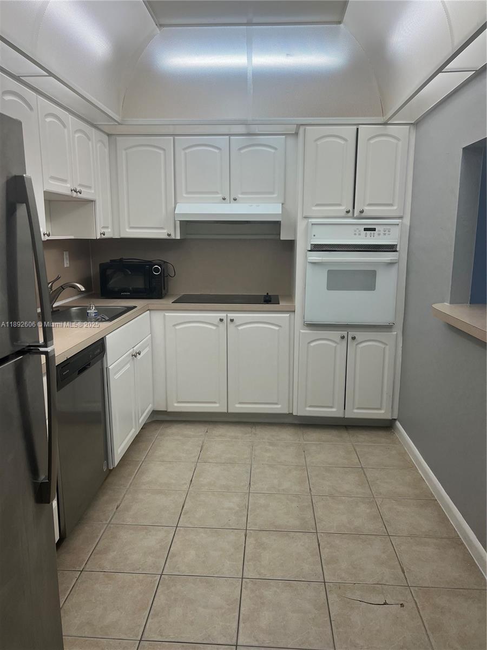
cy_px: 325
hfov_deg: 53.1
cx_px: 244
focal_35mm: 26
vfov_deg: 67.3
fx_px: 488
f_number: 1.5
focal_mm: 5.7
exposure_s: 1/120
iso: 80
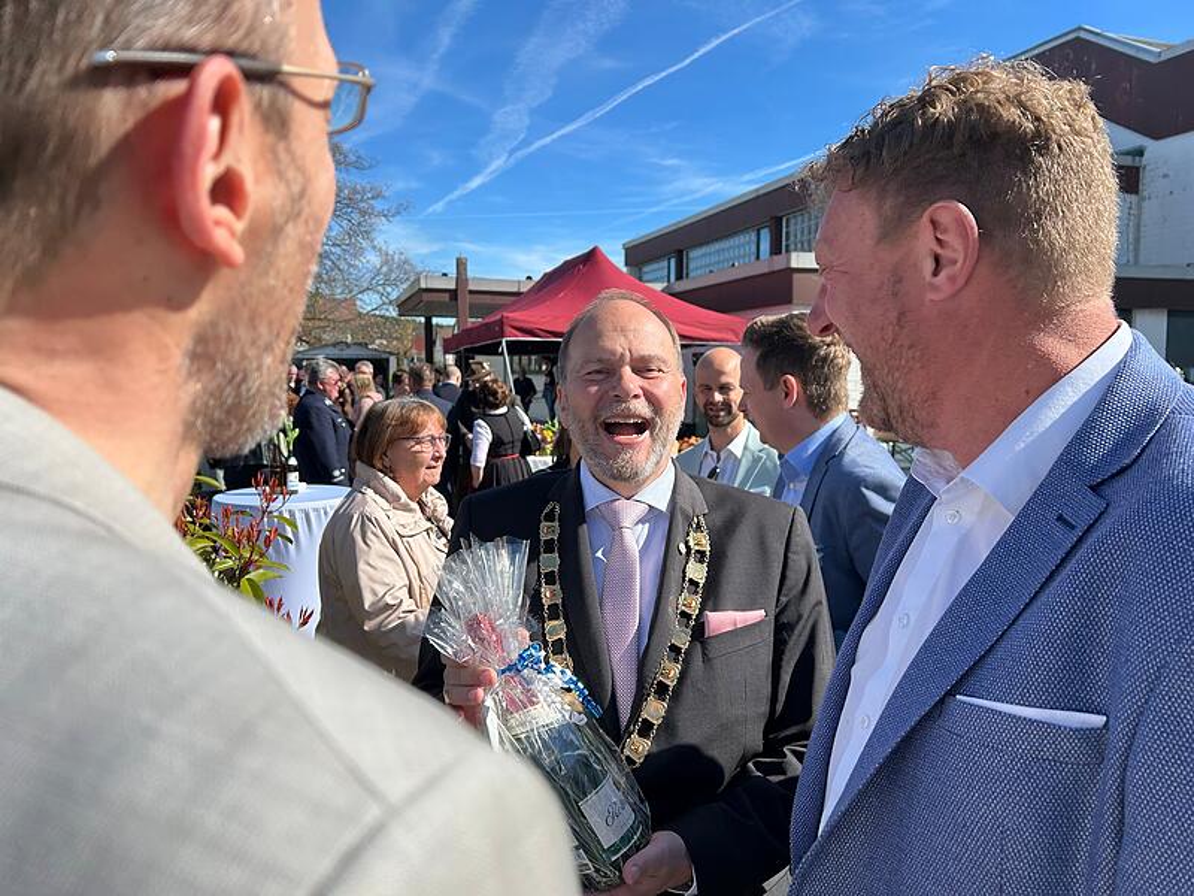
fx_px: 897
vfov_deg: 53.1
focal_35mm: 26
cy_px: 448
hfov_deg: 67.3
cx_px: 597
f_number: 1.5
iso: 50
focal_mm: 5.7
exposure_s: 1/2513
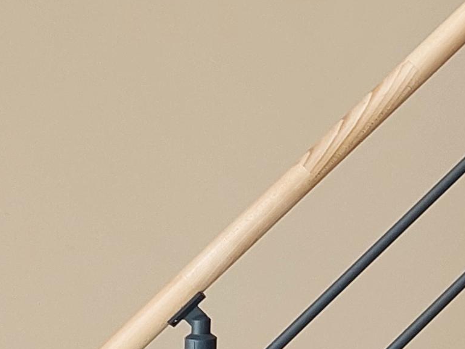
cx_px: 677
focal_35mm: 150
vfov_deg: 9.9
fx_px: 2015
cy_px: 172
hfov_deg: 12.6
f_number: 1.8
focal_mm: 5.23
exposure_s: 1/100
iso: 50
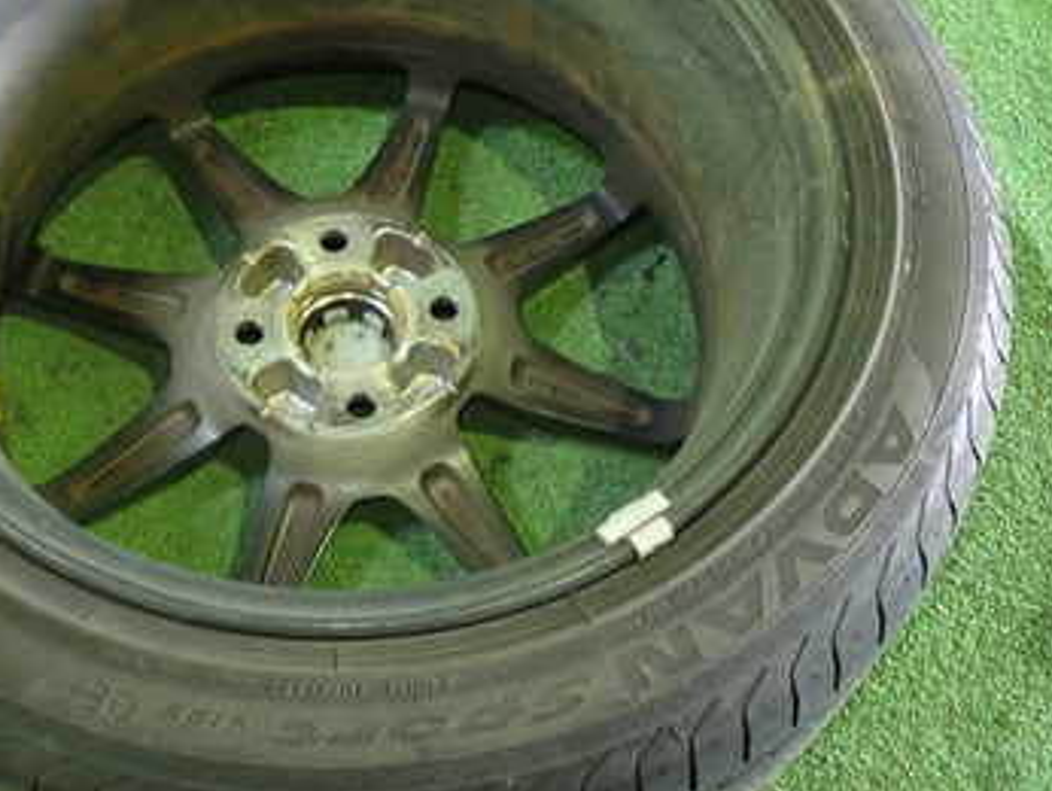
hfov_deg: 36.6
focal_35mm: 52
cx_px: 398
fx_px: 1581
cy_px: 292
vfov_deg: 28.0
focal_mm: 5.4
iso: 800
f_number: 2.3
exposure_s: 1/25
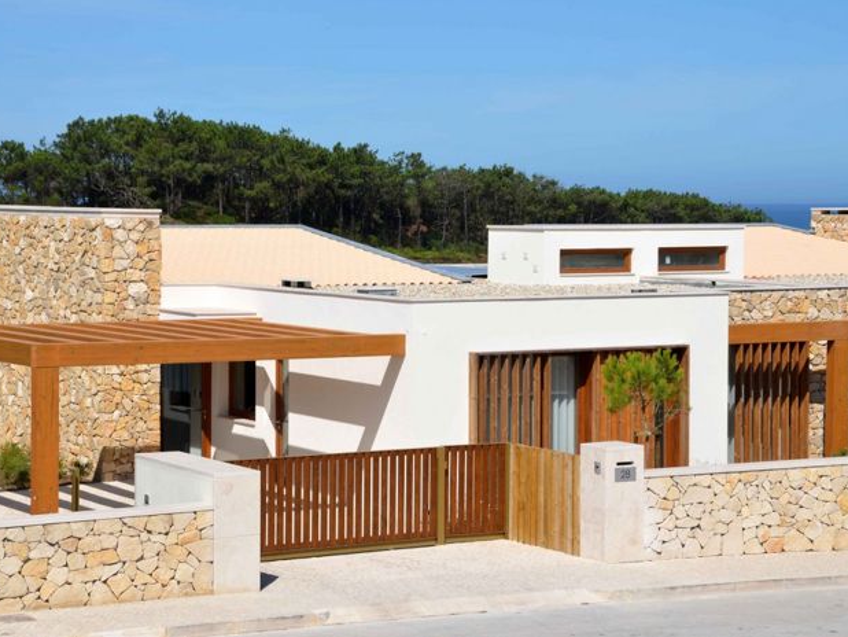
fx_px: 2010
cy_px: 318
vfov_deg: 18.0
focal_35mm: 82
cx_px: 422
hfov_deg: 23.8
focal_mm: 50
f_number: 9
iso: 100
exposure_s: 1/320
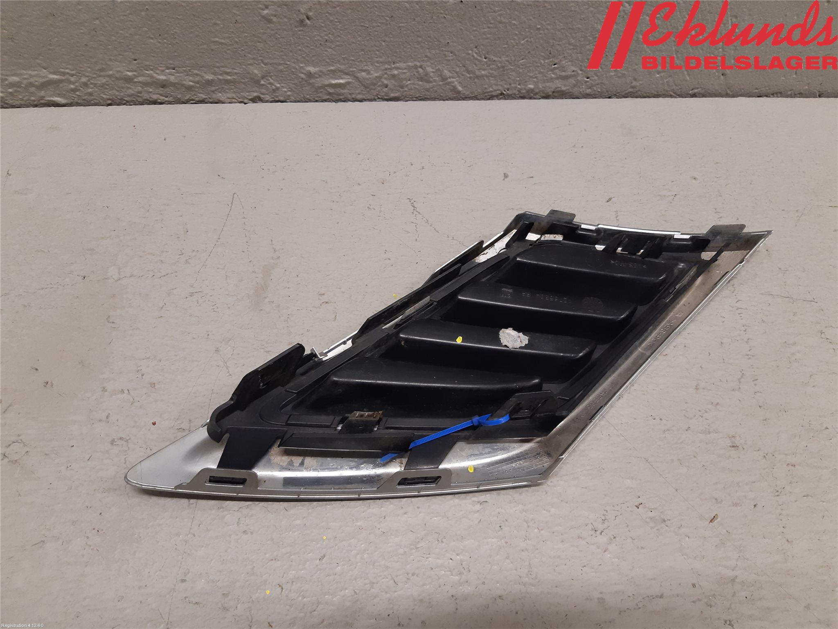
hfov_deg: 67.3
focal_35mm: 26
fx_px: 629
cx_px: 419
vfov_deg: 53.1
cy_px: 314
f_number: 1.7
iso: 125
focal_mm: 3.93
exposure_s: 1/50
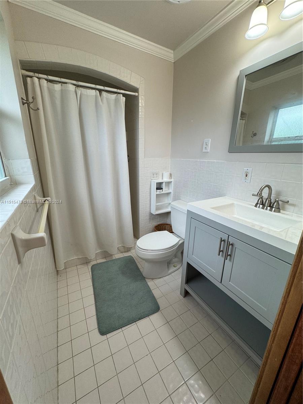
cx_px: 152
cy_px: 202
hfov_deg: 85.7
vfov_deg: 102.1
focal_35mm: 14
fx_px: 163
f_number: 2.2
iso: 80
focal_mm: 2.22
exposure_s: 1/120
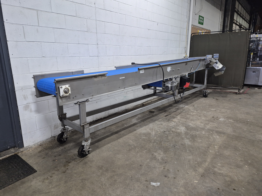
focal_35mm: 23
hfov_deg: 73.9
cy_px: 98
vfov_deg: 58.9
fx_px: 174
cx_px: 131
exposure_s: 1/120
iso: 320
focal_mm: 5.4
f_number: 1.8
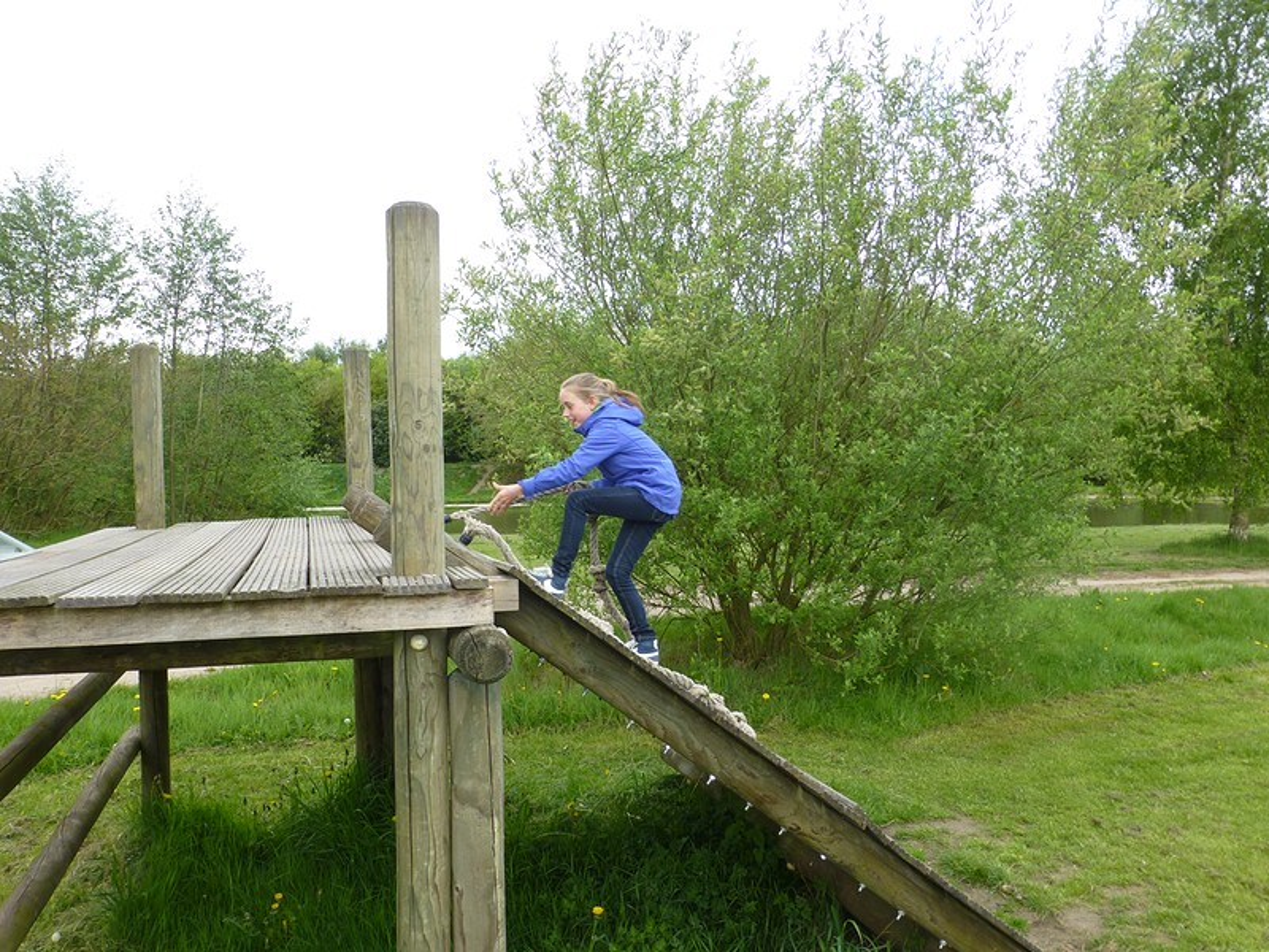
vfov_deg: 51.4
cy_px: 476
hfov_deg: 65.3
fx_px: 990
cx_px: 634
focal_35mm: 27
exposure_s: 1/160
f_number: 4
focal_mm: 4.8
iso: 100
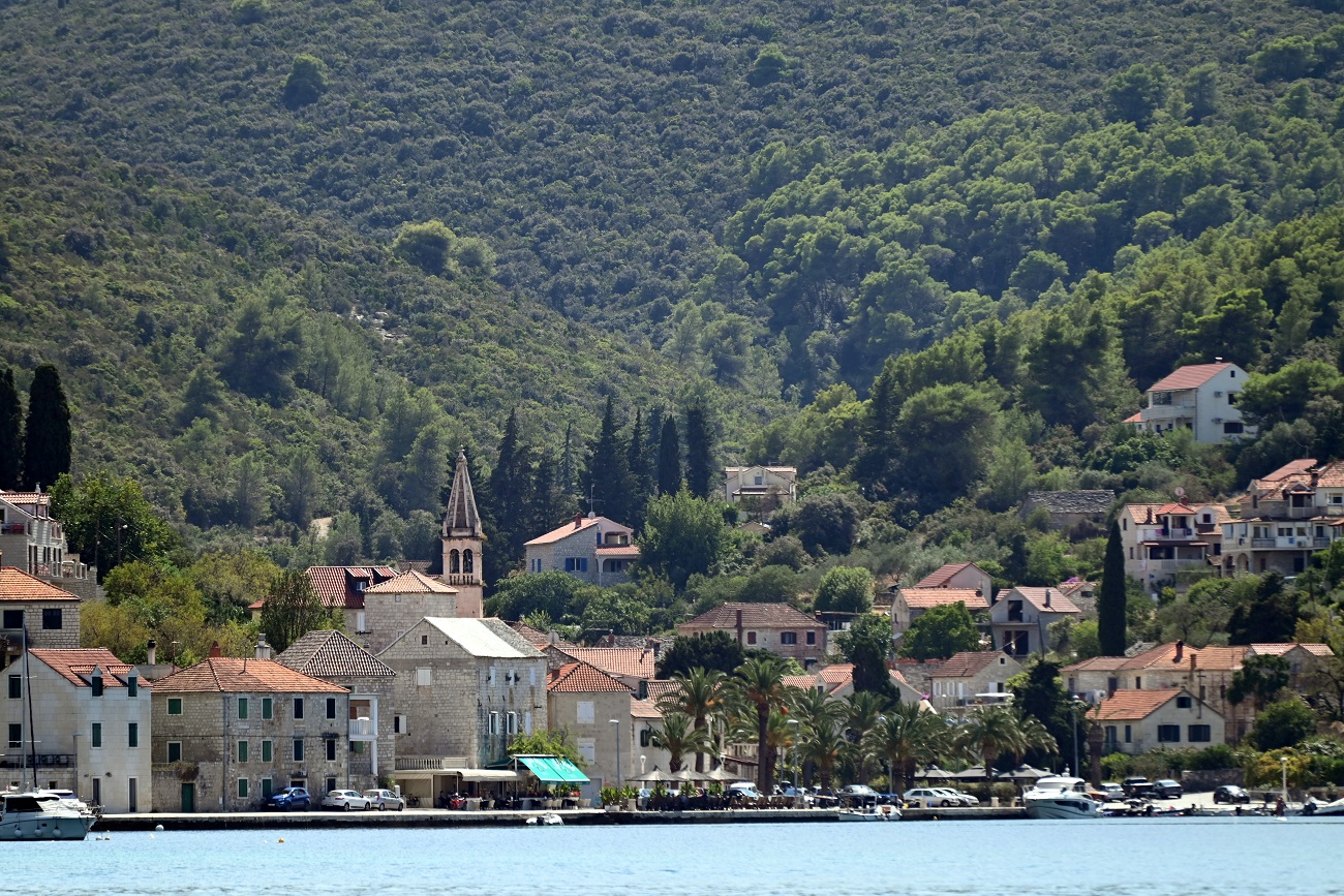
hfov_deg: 6.9
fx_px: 11200
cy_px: 448
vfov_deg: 4.6
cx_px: 672
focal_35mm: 300
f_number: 5.6
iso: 280
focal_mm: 300
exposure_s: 1/1000
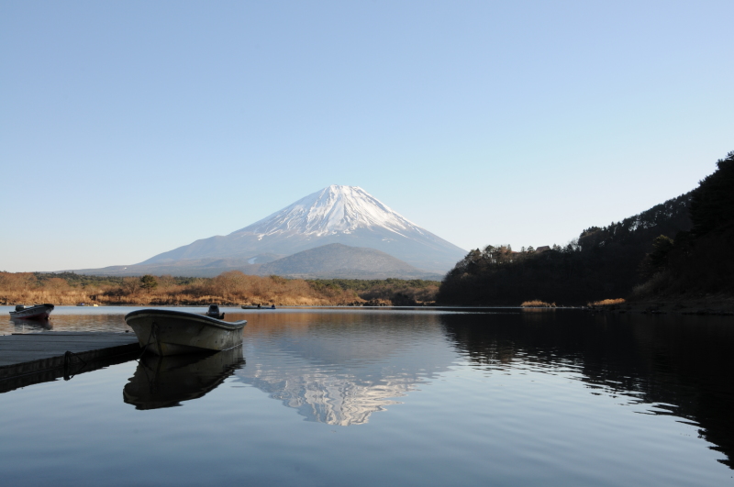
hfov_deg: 51.3
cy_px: 244
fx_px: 763
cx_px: 367
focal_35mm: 38
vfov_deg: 35.4
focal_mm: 25
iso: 200
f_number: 16
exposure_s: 1/80
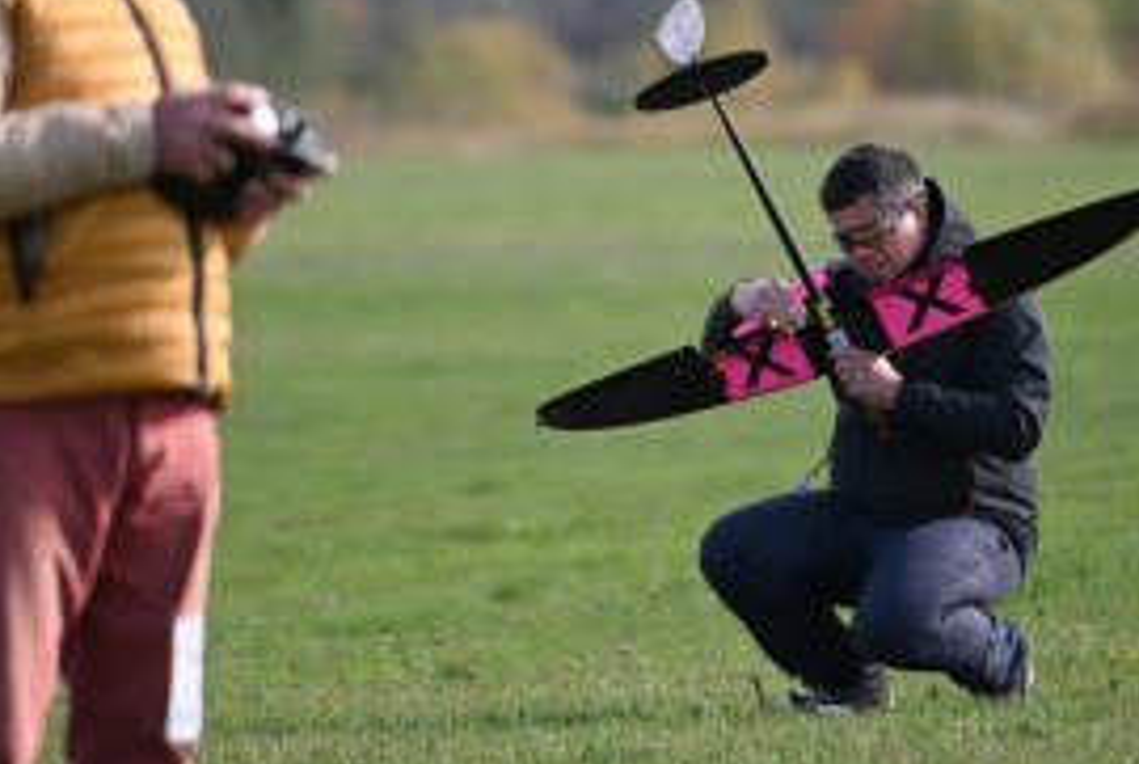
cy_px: 270
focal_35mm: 735
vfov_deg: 1.9
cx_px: 673
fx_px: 23293
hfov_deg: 2.8
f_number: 6.3
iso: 1000
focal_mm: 400
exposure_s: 1/2000
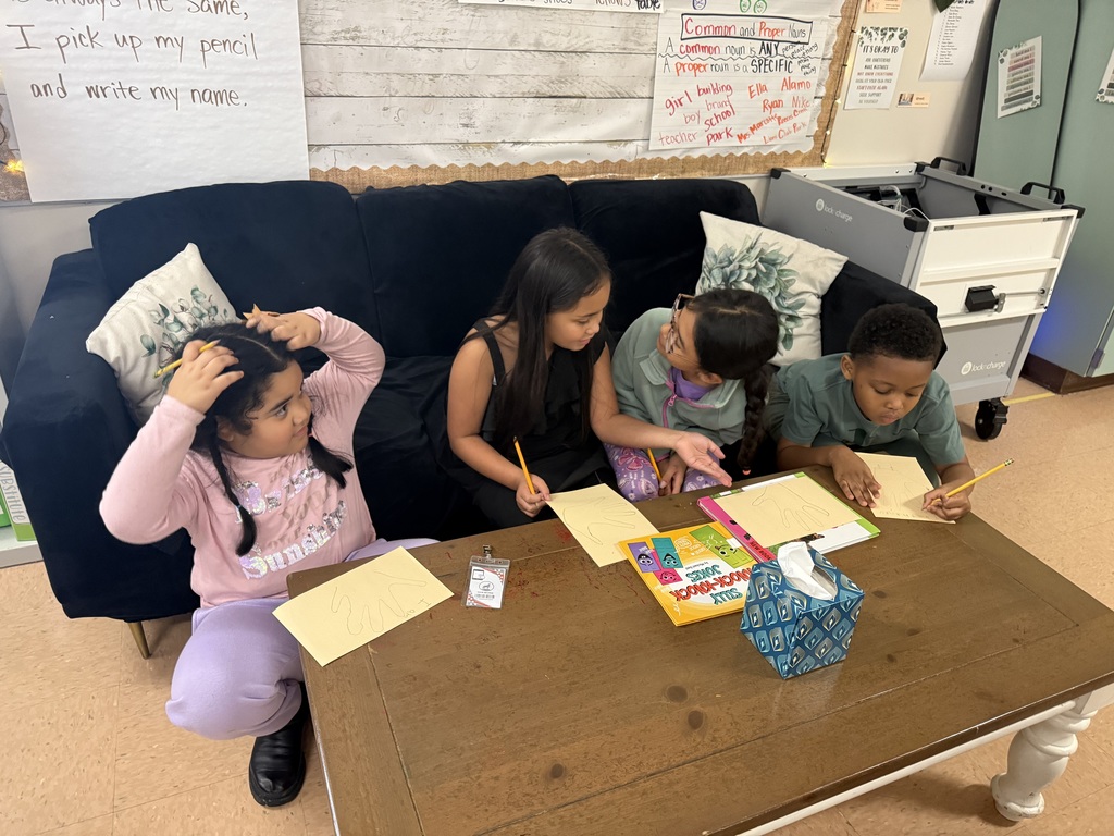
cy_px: 418
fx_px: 772
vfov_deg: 56.8
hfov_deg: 71.6
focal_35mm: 24
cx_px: 557
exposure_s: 1/60
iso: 640
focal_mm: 6.76
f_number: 1.78
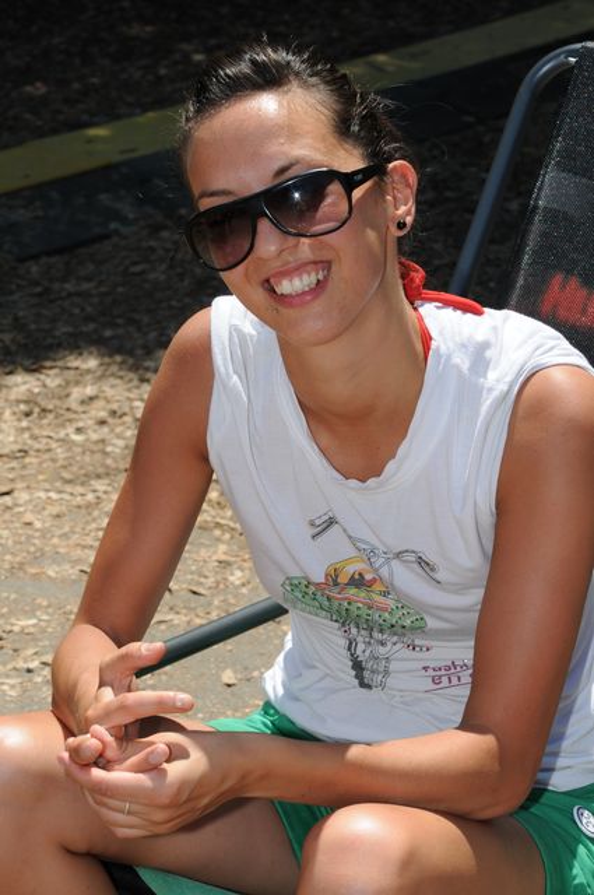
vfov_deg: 19.5
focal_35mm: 105
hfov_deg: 13.0
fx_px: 2606
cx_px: 297
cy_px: 448
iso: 200
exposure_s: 1/250
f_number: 10
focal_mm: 70
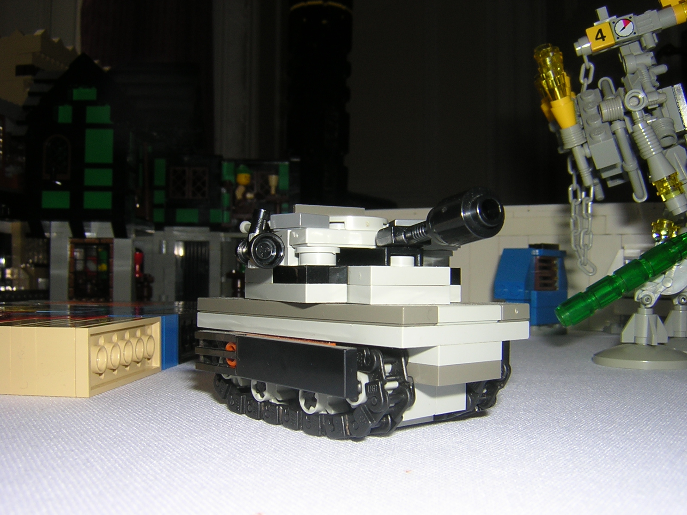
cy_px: 258
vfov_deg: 39.7
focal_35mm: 36
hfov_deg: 51.4
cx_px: 344
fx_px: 714
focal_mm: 4.7
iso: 100
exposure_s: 1/60.1
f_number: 5.2
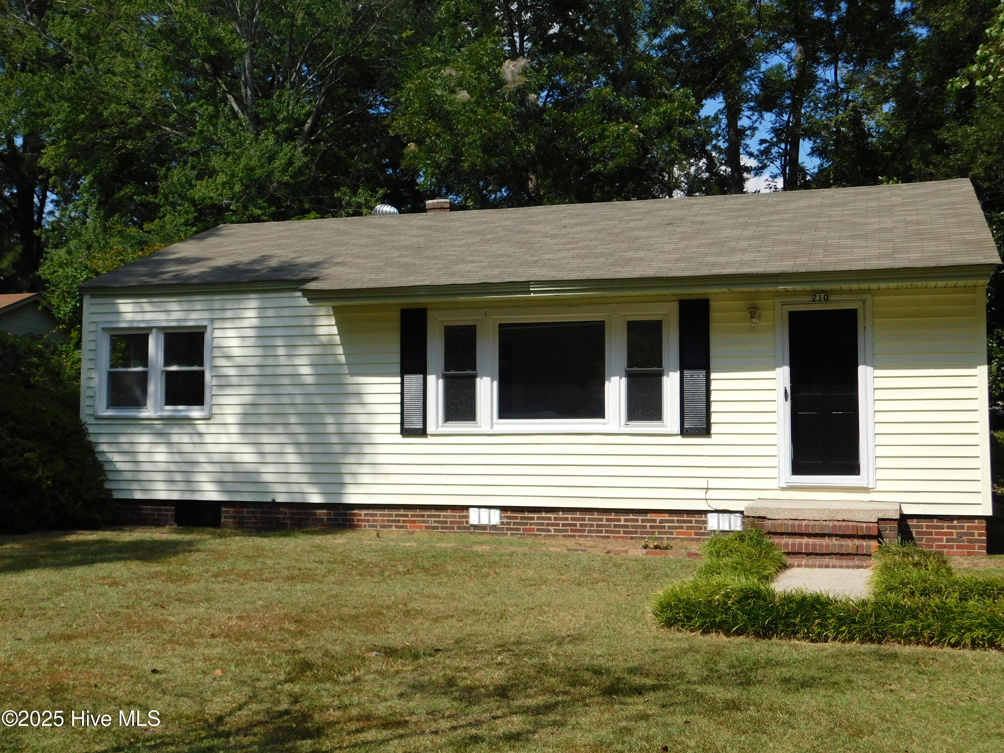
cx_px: 502
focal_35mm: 40
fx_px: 1160
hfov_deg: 46.8
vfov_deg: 36.0
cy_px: 376
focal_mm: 7.1
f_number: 7.2
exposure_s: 1/400
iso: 125
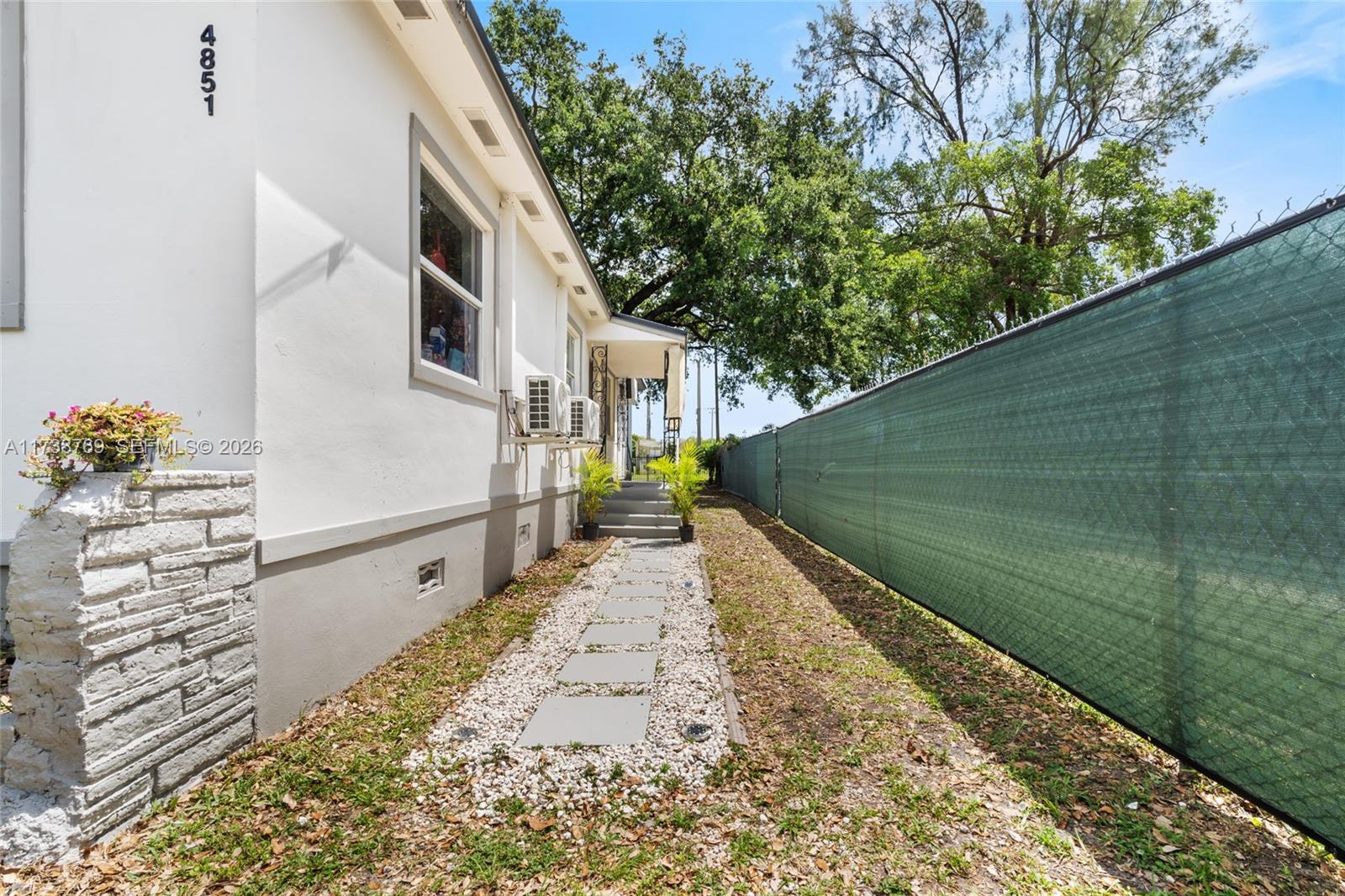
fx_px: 616
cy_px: 448
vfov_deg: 72.0
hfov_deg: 95.0
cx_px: 672
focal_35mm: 16
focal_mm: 16.5
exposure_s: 1/30
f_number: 14
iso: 250
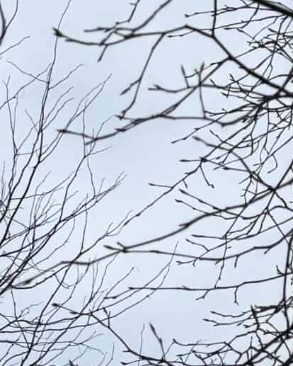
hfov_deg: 13.0
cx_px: -56
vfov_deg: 15.9
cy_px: 448
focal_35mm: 116
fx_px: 1257
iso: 80
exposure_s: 1/2174
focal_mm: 6.76
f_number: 1.78
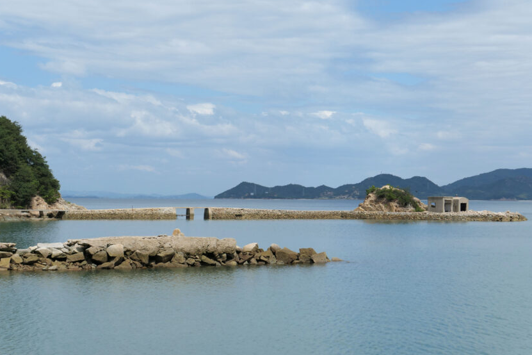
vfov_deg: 17.5
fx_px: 1153
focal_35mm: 78
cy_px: 183
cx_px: 259
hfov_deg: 26.0
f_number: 4.5
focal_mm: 26.4
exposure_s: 1/1600
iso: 125
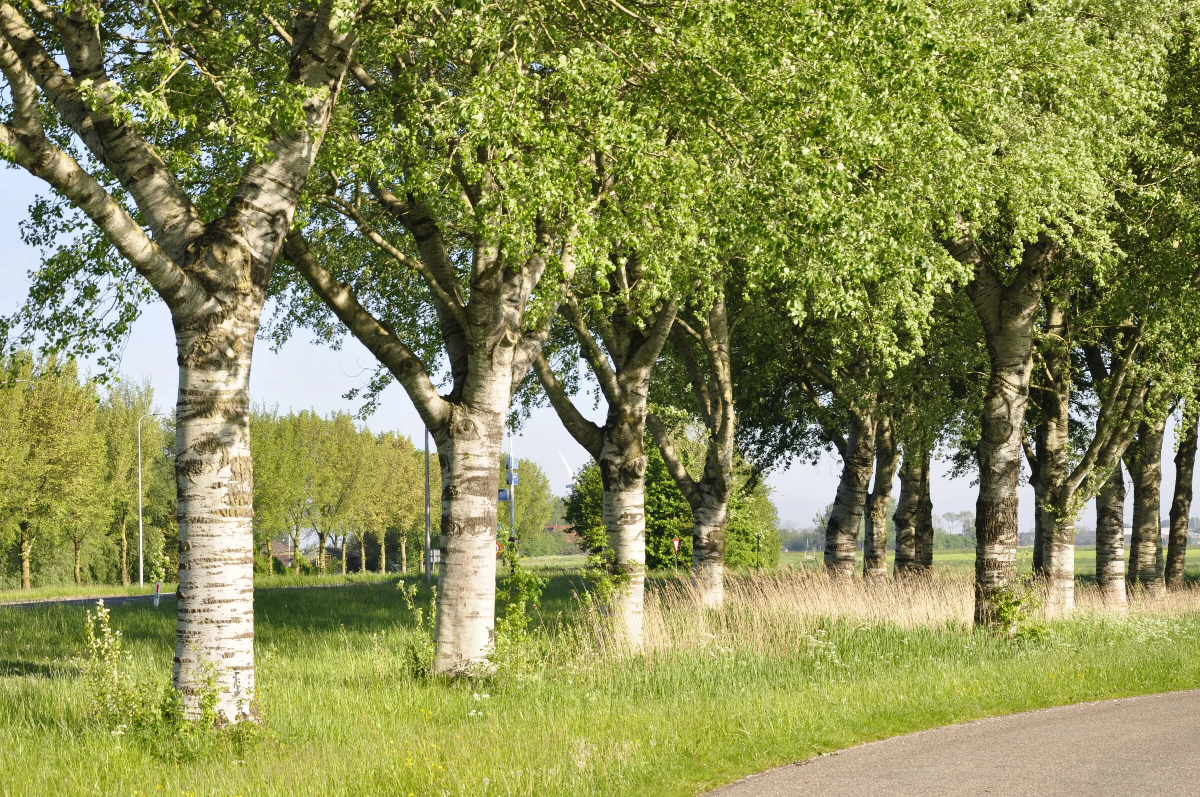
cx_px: 600
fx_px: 3296
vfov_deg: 13.8
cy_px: 398
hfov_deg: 20.6
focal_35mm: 99
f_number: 10
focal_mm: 66
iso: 200
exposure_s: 1/250
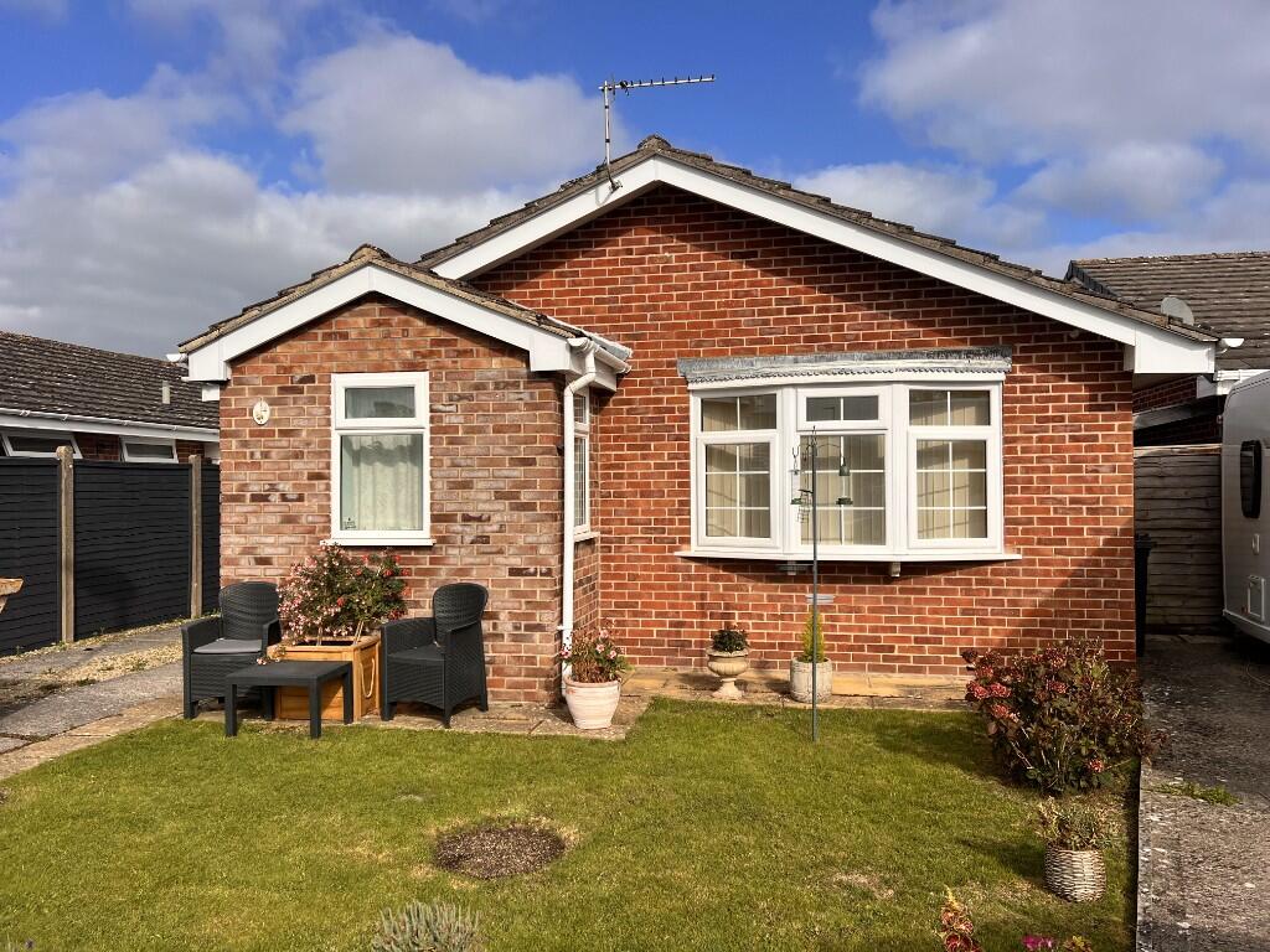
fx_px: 954
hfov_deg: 67.3
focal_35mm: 26
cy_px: 476
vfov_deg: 53.1
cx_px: 635
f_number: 1.5
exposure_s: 1/6579
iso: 50
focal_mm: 5.7
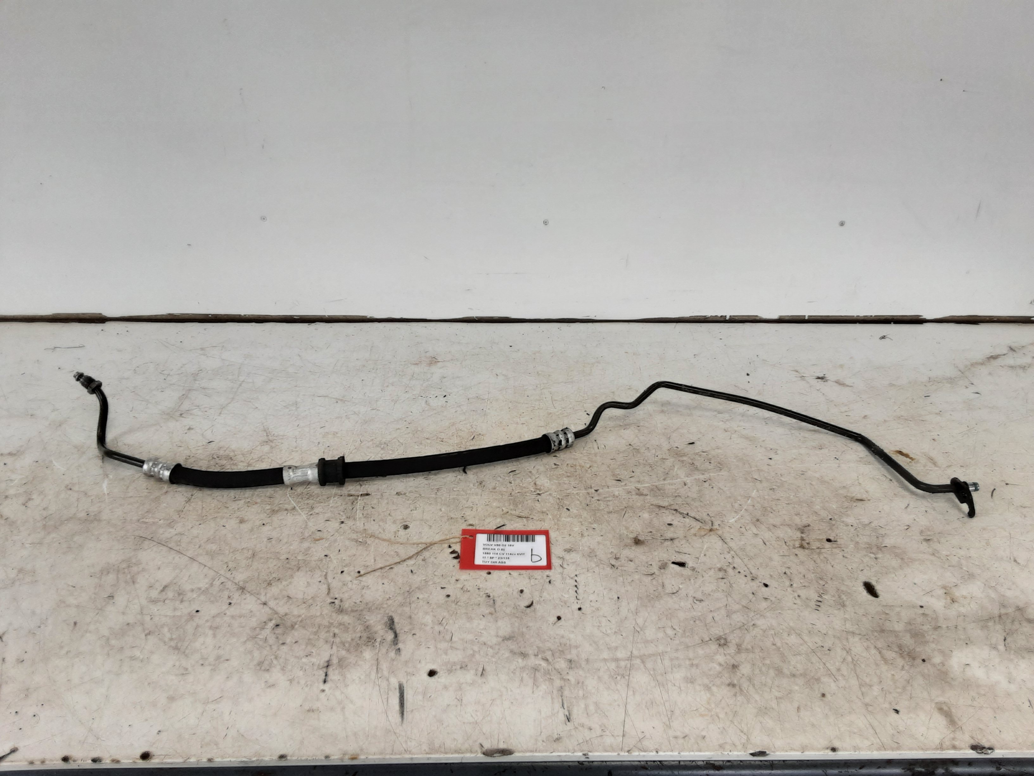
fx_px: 807
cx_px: 517
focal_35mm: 27
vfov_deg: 51.4
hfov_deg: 65.3
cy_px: 388
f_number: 1.9
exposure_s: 1/104
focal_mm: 2.91
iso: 40
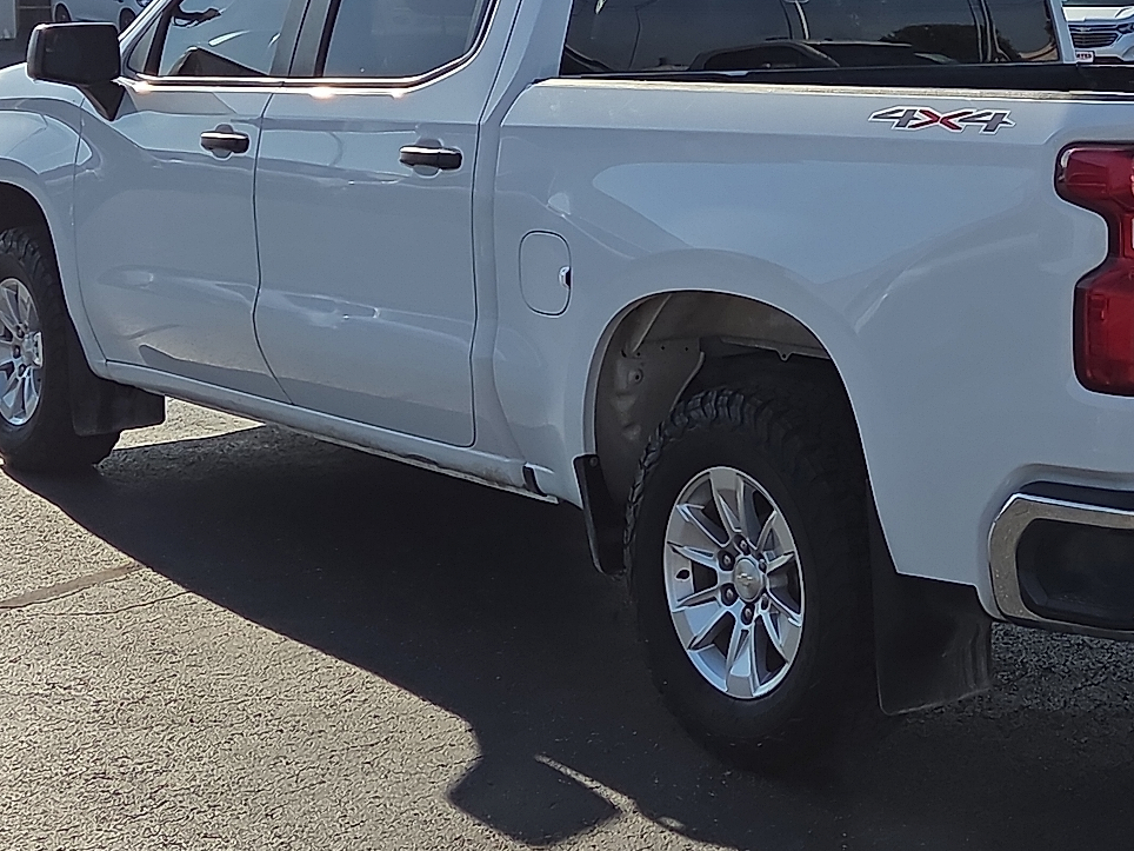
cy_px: 230
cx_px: 839
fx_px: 2391
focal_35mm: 73
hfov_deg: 26.4
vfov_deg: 20.0
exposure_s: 1/3333
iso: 25
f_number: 1.8
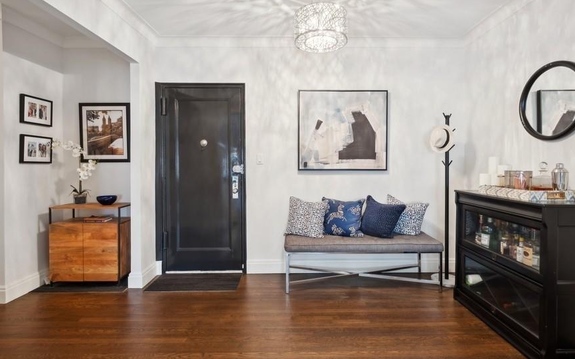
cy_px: 176
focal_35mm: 18
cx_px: 295
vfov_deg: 65.0
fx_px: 282
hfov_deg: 91.1
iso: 320
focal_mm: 11
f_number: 9
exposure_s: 1/1.43
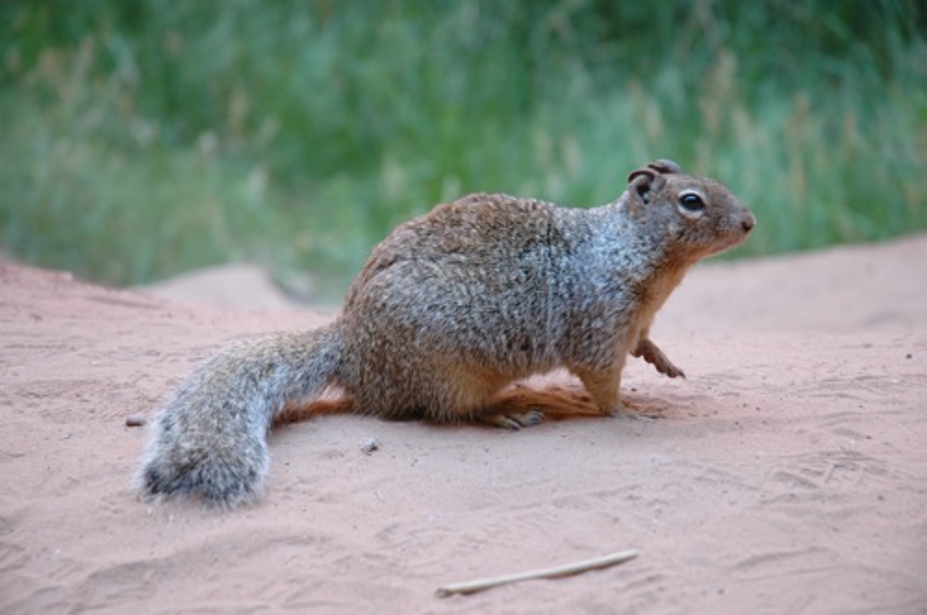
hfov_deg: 19.5
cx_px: 464
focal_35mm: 105
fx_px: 2700
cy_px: 308
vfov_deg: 13.0
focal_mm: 70
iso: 200
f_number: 4.5
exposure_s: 1/60
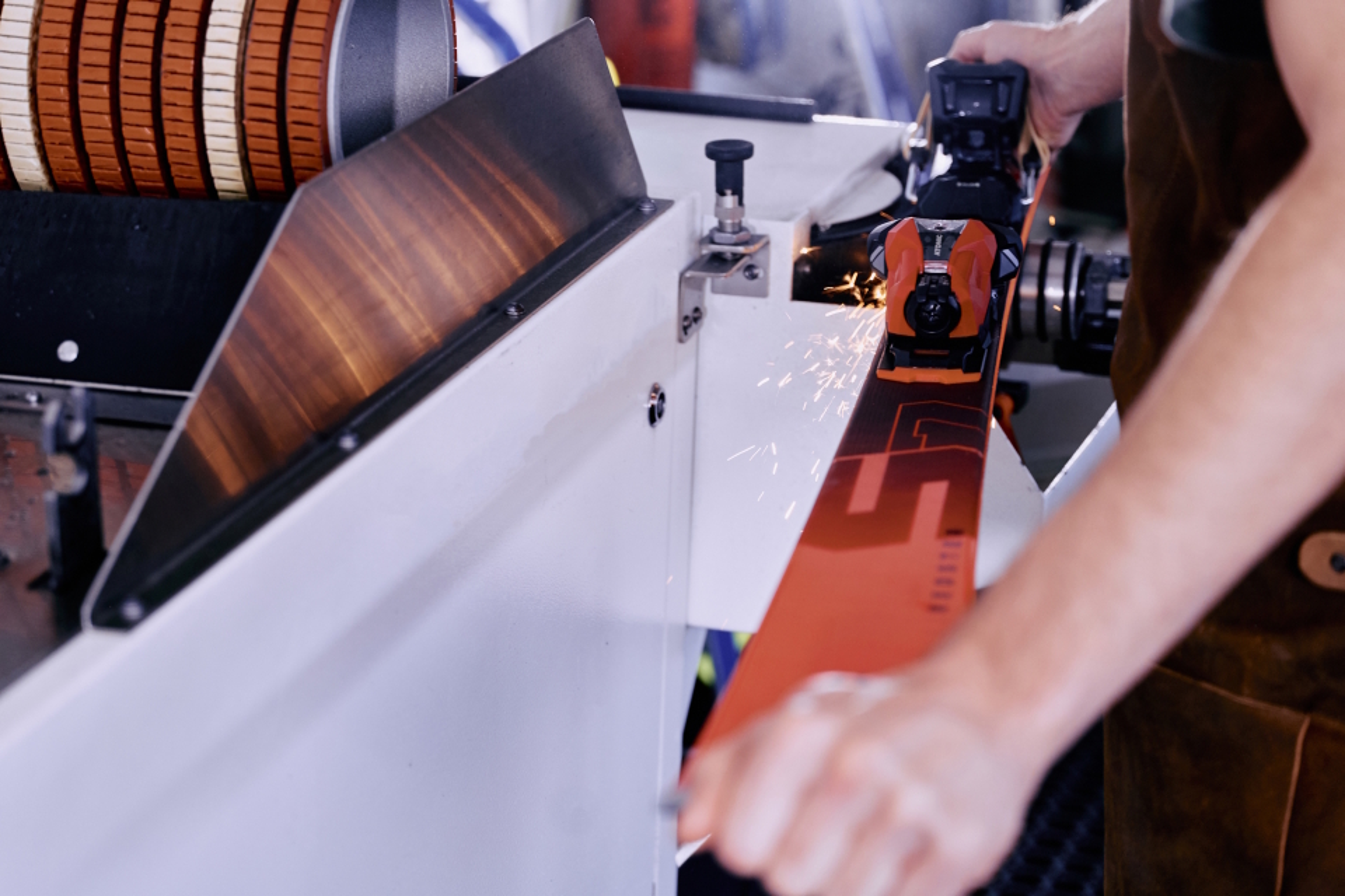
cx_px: 672
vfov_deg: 15.2
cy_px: 448
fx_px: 3362
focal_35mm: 90
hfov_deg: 22.6
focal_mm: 90
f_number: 4
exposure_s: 1/160
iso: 1600
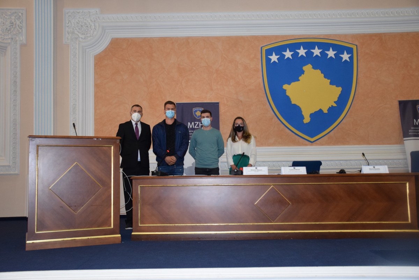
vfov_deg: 36.9
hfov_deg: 53.1
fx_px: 419
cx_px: 210
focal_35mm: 36
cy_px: 140
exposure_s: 1/60
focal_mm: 24
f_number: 3.8
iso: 1600
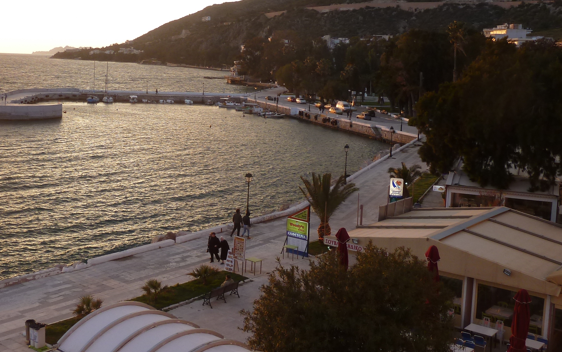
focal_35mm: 42
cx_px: 240
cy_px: 137
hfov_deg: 47.0
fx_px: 643
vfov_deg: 30.5
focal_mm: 4.1
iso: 80
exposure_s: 1/50
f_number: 3.3
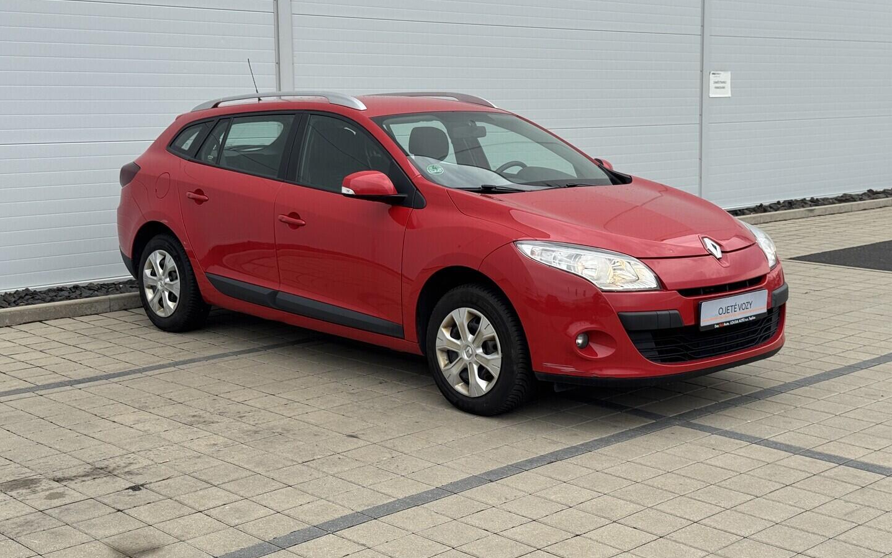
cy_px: 230
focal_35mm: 51
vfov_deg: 25.3
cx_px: 446
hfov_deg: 39.6
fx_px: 1240
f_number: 1.78
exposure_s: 1/1923
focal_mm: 6.76
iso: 64
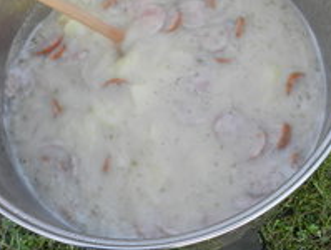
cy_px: 80
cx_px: 198
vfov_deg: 27.9
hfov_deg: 36.6
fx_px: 498
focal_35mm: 52
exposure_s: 1/60
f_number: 3.4
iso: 160
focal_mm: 4
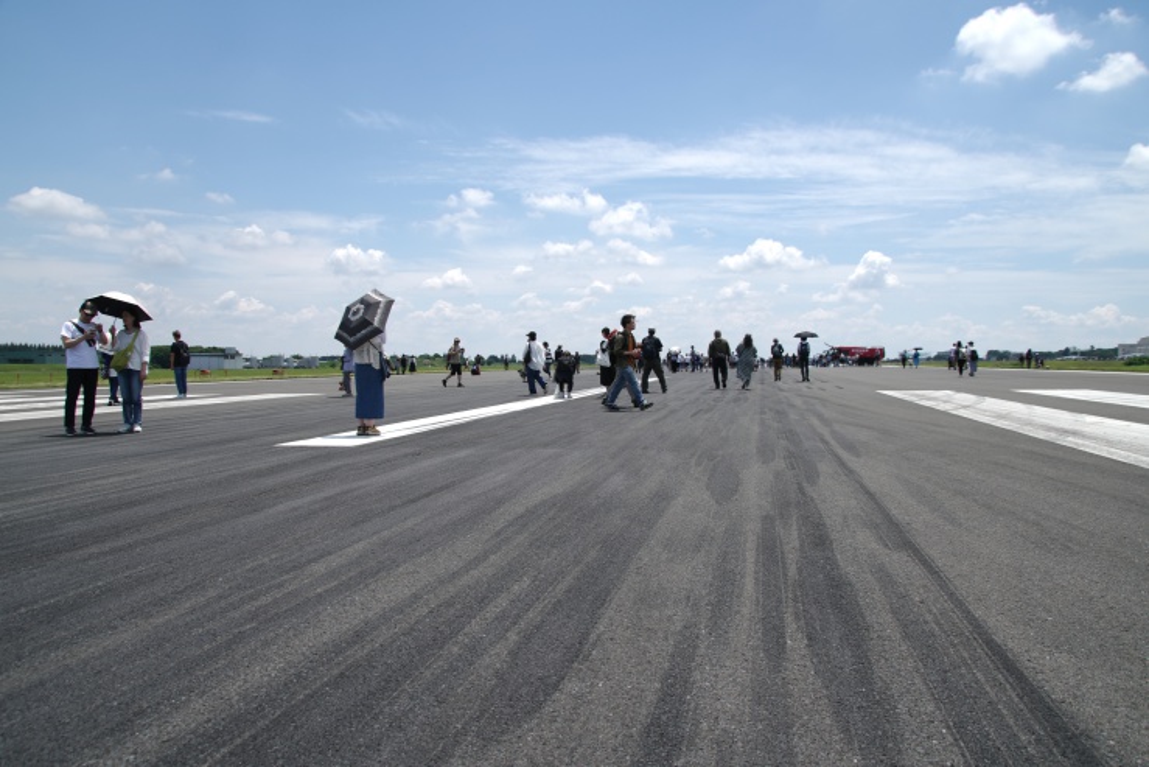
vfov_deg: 47.9
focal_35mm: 27
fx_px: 862
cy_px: 384
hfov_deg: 67.4
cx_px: 574
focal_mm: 18
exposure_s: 1/250
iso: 100
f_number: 8
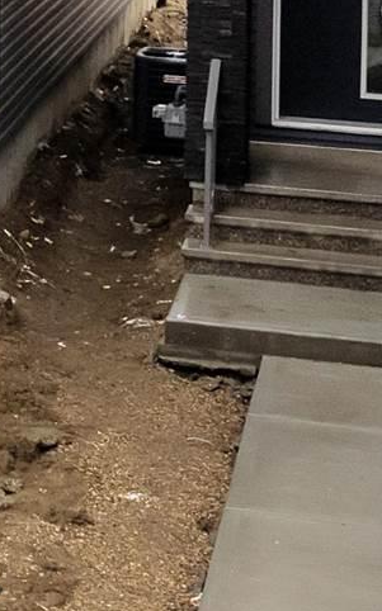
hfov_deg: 7.4
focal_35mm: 143
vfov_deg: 13.7
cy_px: -330
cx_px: -968
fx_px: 2383
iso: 100
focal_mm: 8.38
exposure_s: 1/800
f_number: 2.8
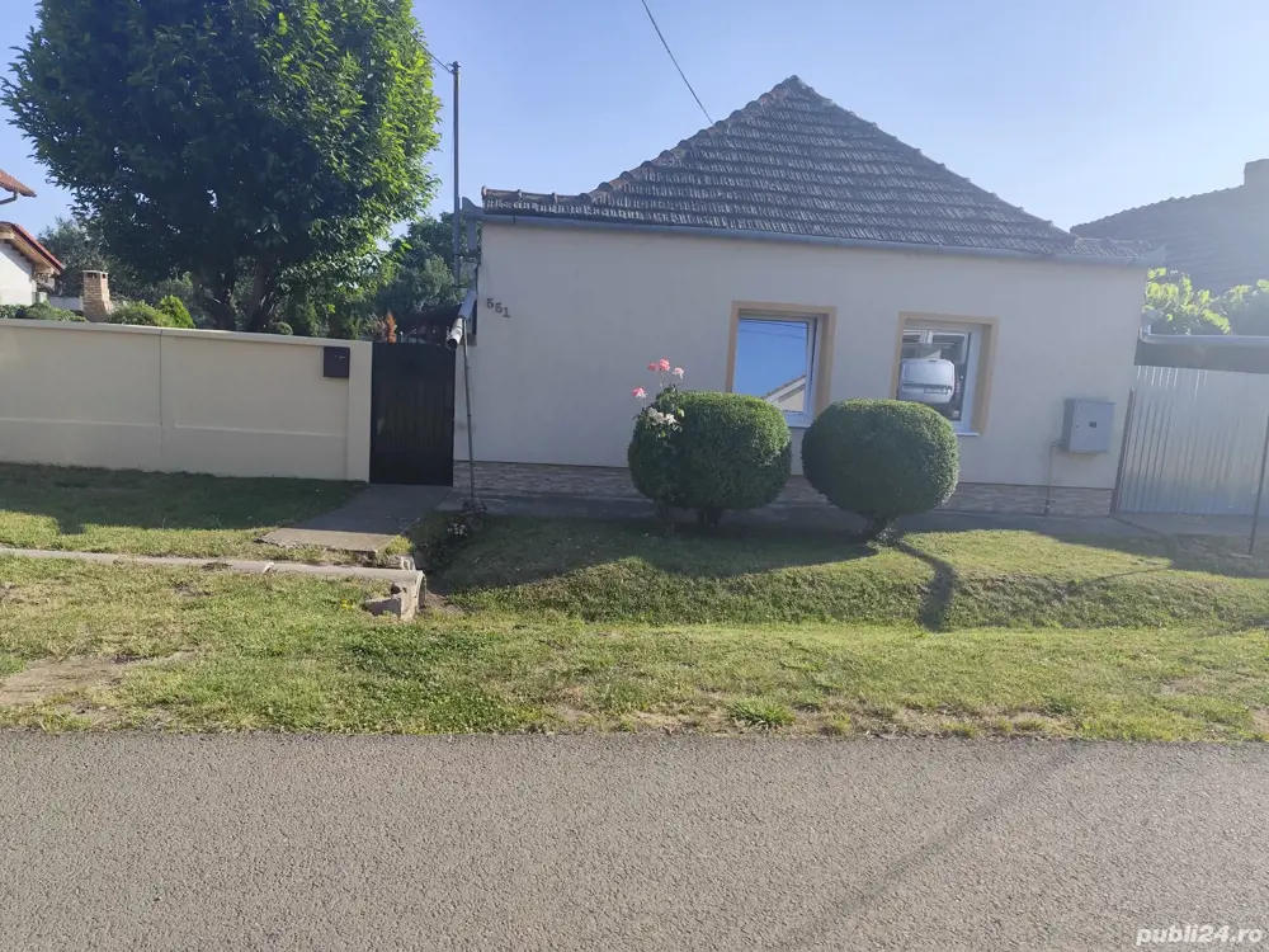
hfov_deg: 73.9
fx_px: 843
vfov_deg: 58.9
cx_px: 634
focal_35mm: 23
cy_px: 476
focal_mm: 6.14
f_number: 1.65
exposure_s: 1/1301
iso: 50
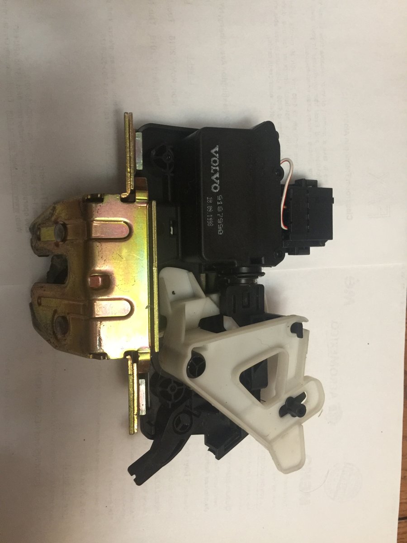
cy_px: 272
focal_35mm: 29
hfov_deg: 48.2
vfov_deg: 61.7
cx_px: 204
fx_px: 455
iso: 160
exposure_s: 1/15
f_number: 2.2
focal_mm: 4.15
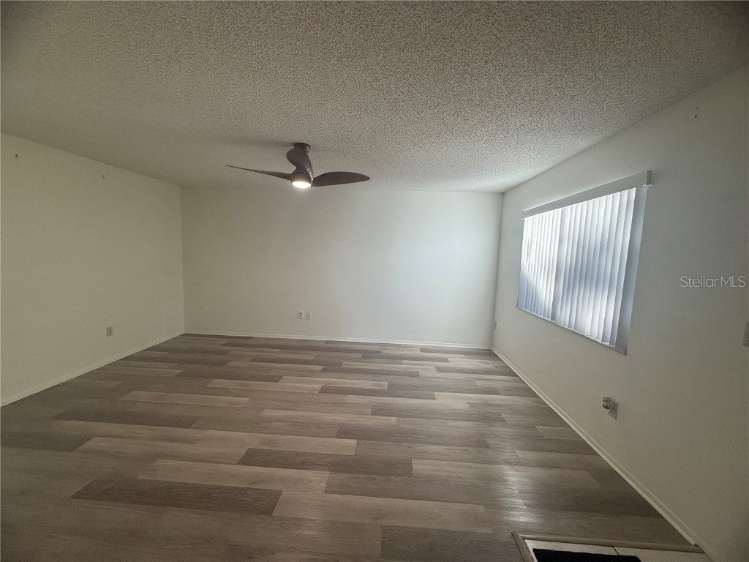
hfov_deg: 102.1
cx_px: 374
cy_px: 281
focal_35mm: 14
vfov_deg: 85.7
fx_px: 303
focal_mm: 2.22
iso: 160
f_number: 2.2
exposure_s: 1/198
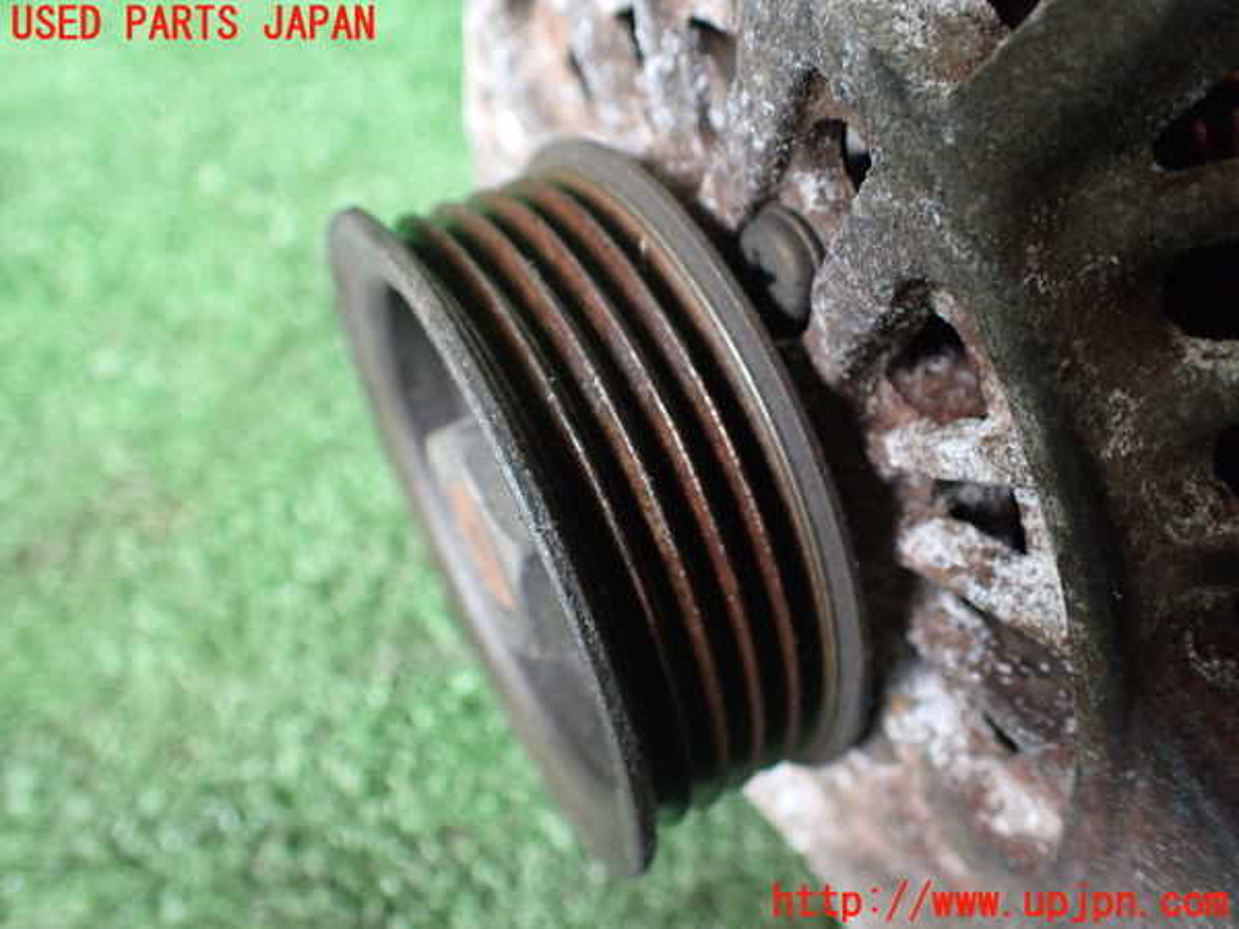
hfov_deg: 60.0
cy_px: 464
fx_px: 1074
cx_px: 620
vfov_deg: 46.8
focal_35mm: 30
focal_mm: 5.4
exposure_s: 1/60
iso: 800
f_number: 2.3
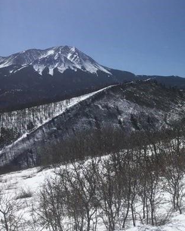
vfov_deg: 37.3
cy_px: 108
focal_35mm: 50
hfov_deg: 28.2
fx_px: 342
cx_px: 190
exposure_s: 1/5848
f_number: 2.4
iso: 25
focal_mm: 3.3
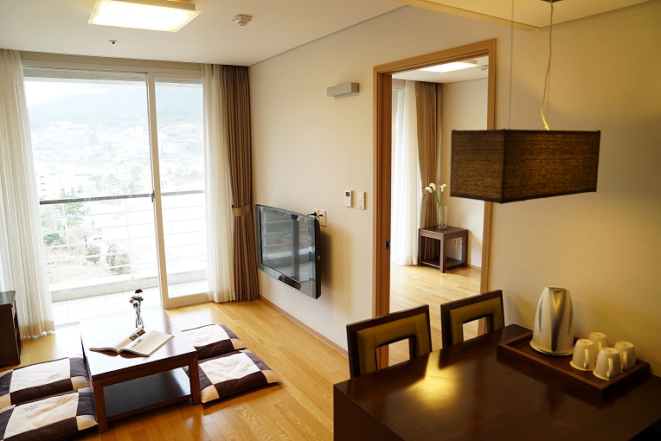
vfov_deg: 53.2
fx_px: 441
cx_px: 330
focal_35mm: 24
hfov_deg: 73.7
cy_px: 220
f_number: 3.2
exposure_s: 1/100
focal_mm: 24
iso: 250
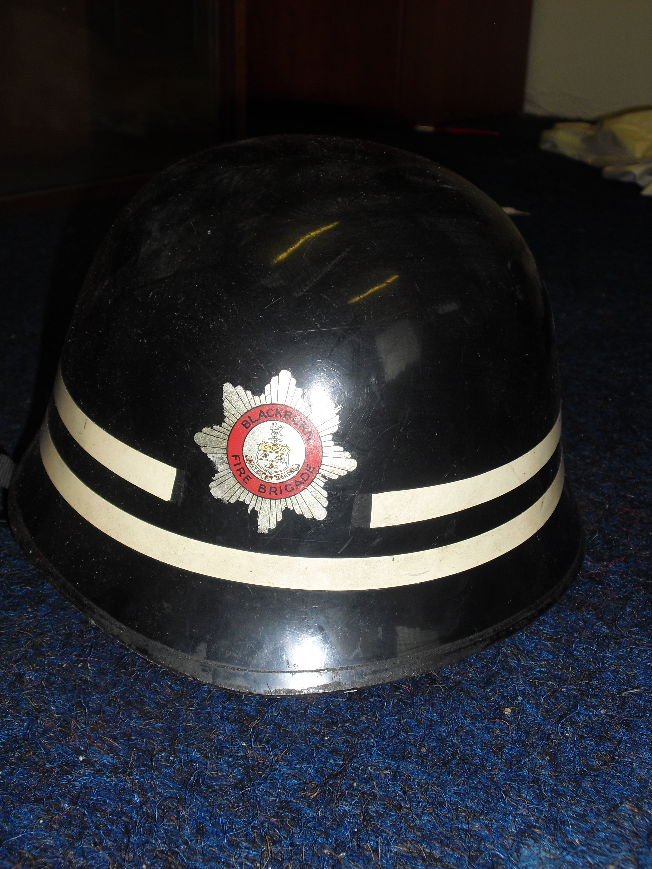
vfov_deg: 42.9
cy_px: 434
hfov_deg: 32.9
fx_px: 1105
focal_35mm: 44
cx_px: 326
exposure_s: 1/60
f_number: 3.4
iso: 100
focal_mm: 7.7
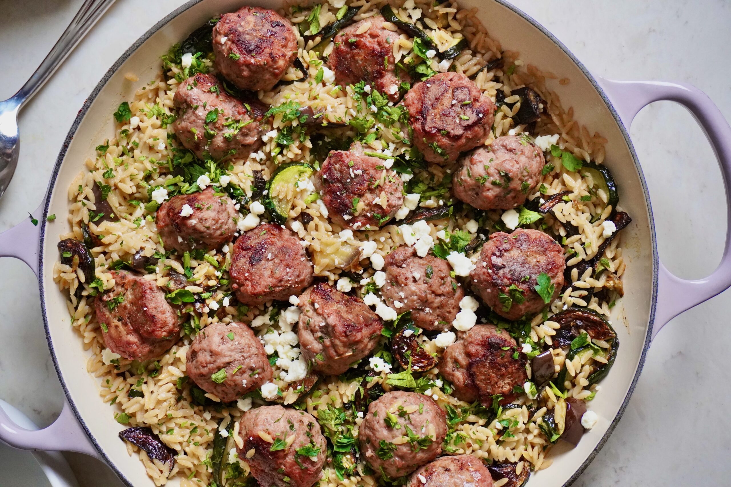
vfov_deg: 29.9
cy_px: 244
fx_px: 914
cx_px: 366
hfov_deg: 43.6
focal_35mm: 45
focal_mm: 30
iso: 2500
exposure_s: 1/640
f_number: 5.6
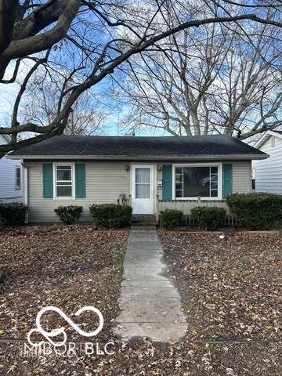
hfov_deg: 53.1
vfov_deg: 67.3
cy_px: 188
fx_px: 282
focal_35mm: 26
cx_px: 141
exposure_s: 1/1147
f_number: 1.5
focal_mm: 5.7
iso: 50
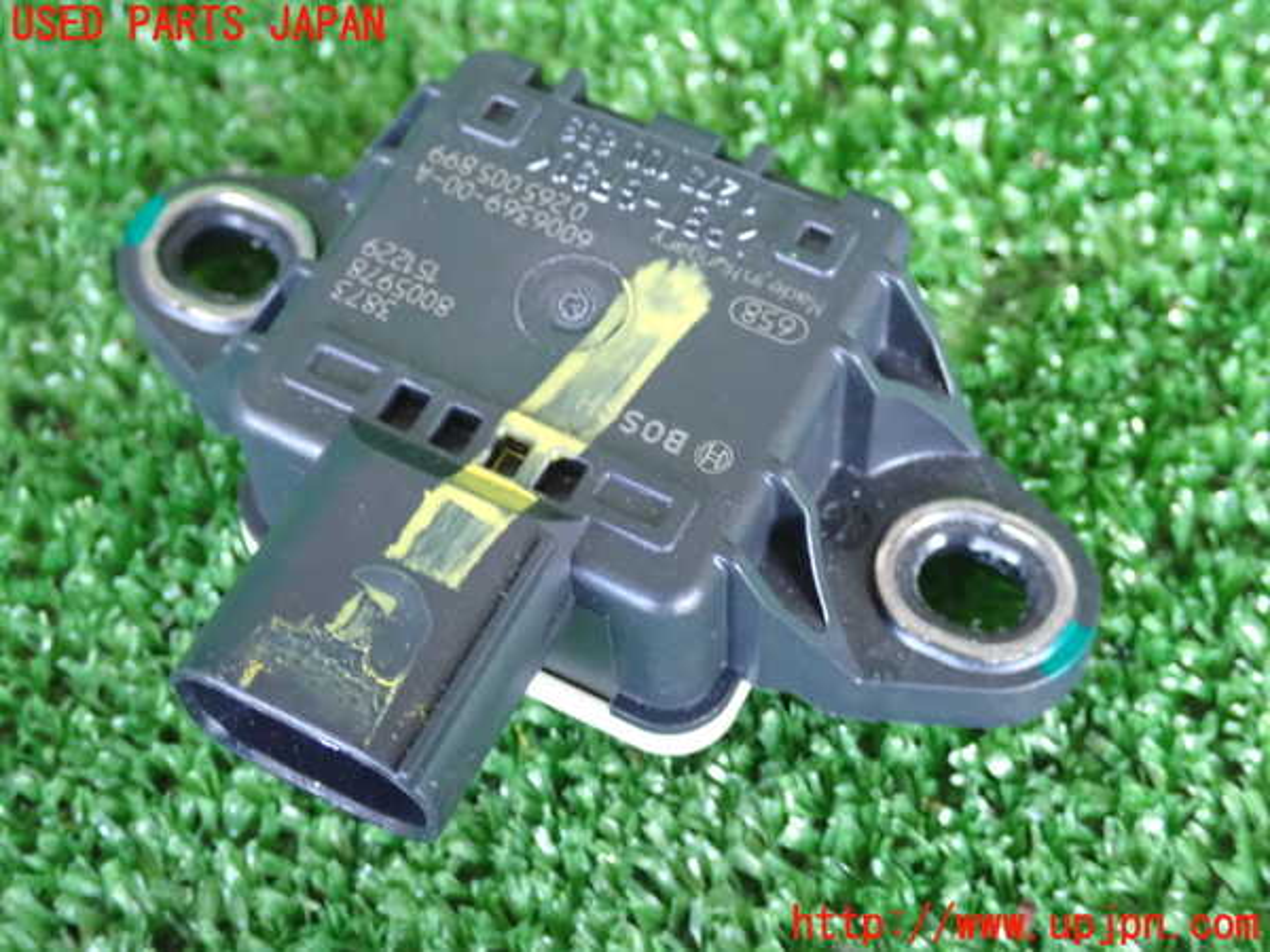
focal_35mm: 62
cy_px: 476
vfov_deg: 23.7
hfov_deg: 31.2
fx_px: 2275
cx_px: 635
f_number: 3.6
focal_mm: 11.09
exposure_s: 1/60
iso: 1250
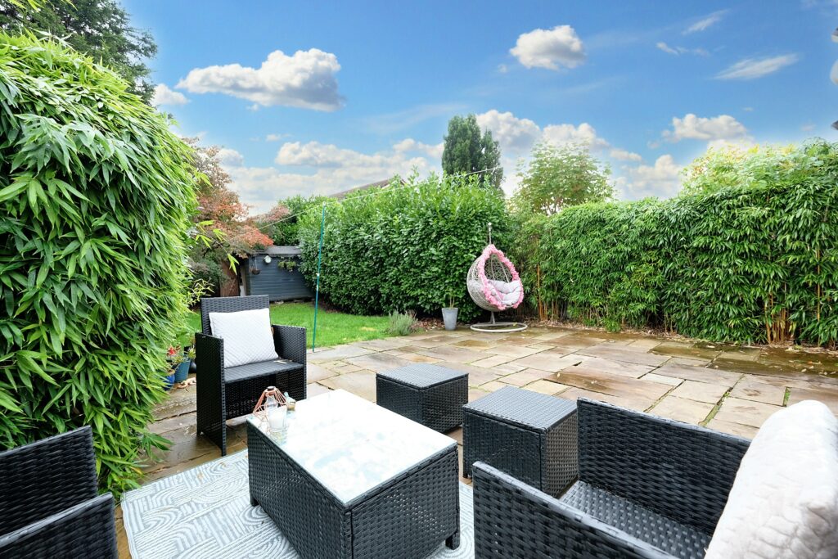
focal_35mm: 15
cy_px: 280
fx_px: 349
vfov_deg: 77.3
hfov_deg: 100.4
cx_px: 419
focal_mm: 10
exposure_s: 1/75
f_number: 4
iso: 200
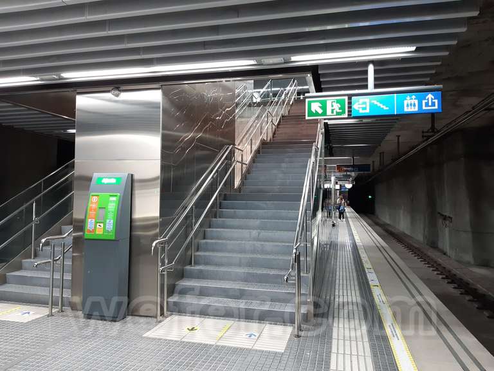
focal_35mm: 26
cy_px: 186
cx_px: 247
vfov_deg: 53.1
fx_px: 371
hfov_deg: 67.3
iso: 250
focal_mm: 3.92
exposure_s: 1/33
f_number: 1.7
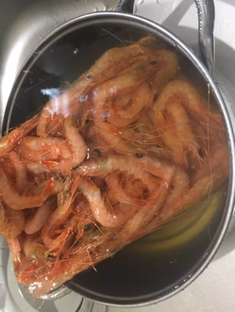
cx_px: 97
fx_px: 316
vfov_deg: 52.6
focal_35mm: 35
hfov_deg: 40.6
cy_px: 154
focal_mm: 4.15
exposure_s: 1/17
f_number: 2.2
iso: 200
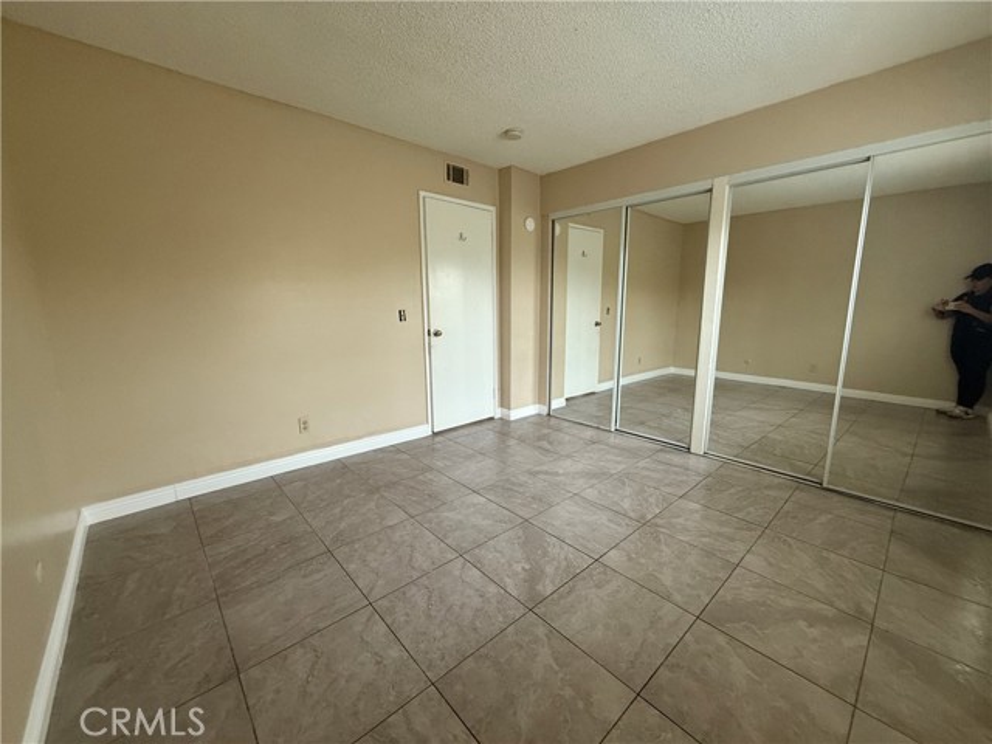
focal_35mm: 14
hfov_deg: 102.1
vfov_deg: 85.7
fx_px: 401
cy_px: 372
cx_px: 496
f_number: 2.2
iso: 320
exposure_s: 1/92
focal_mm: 2.22
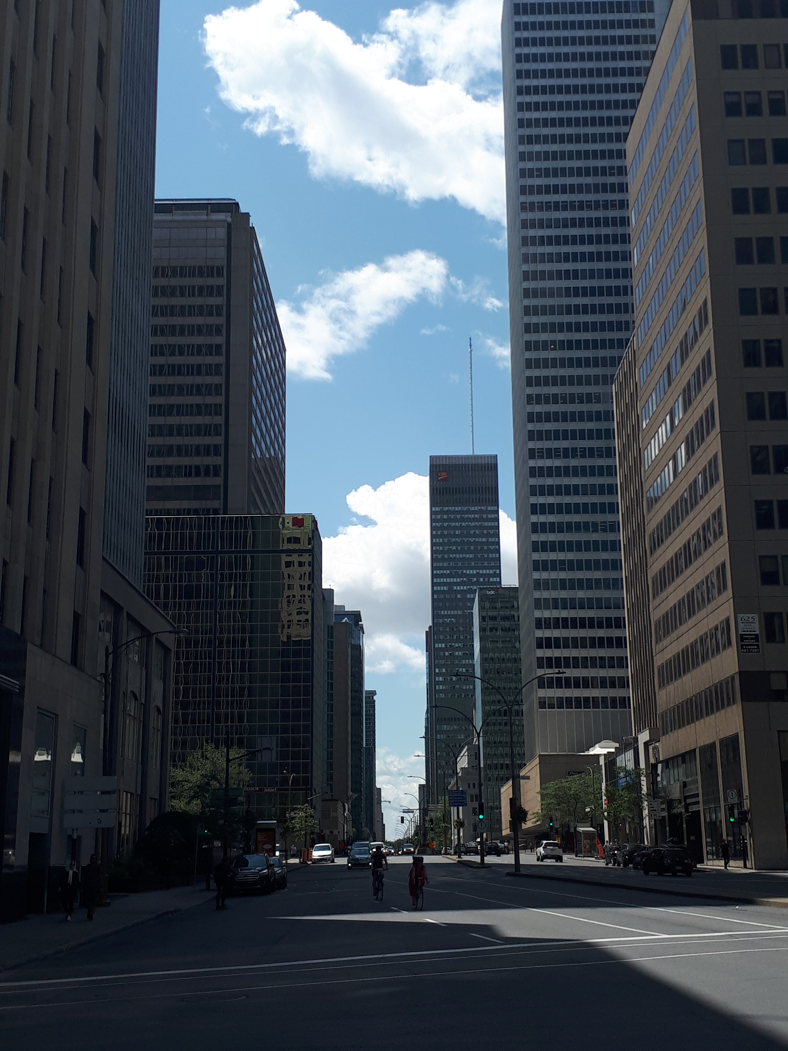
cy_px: 526
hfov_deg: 51.4
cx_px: 394
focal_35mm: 27
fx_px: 820
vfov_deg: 65.3
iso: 40
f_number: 1.9
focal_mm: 3.6
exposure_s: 1/2053
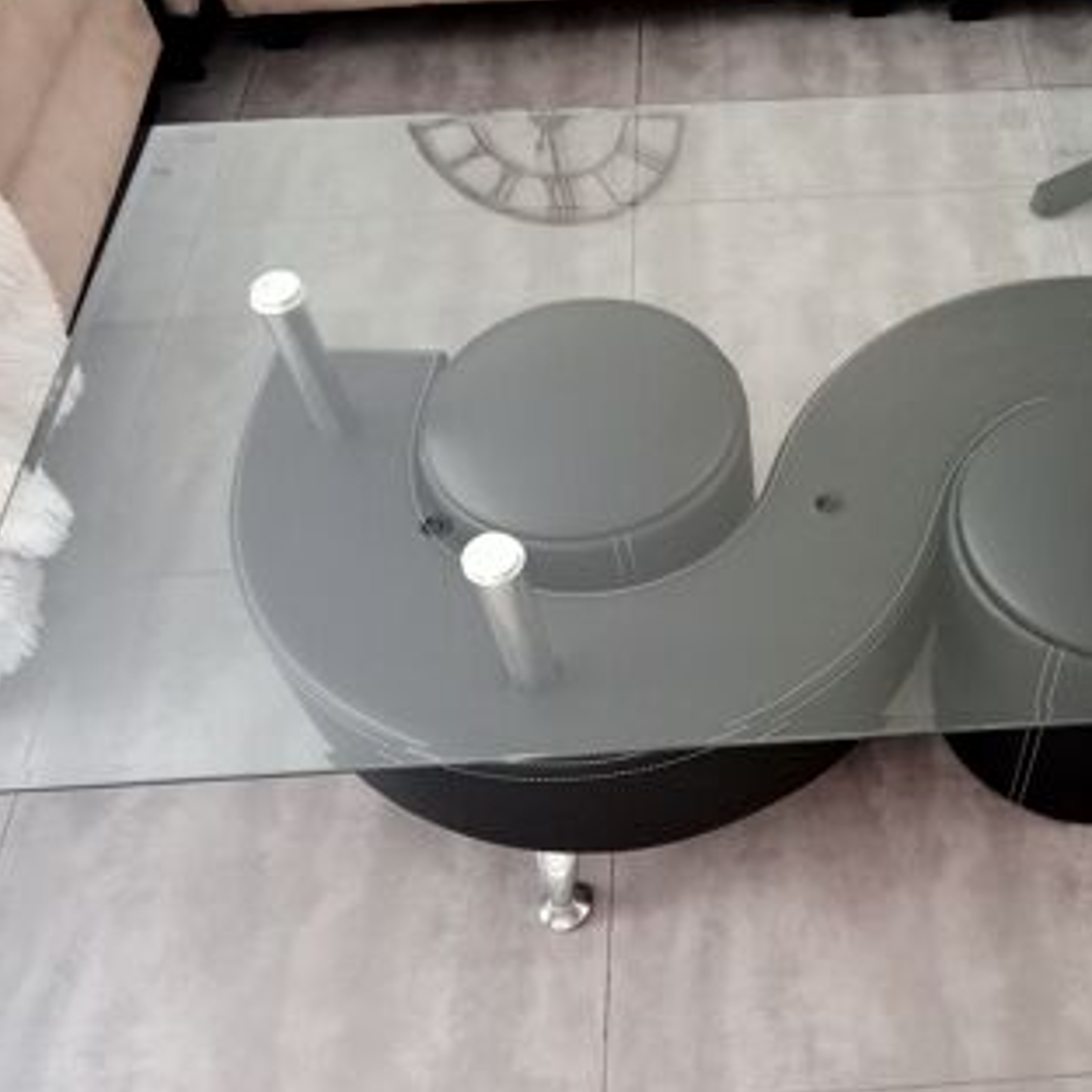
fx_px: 1356
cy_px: 529
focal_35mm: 38
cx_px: 830
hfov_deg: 42.4
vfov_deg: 43.9
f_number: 1.8
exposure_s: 1/25
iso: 4101
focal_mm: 4.04
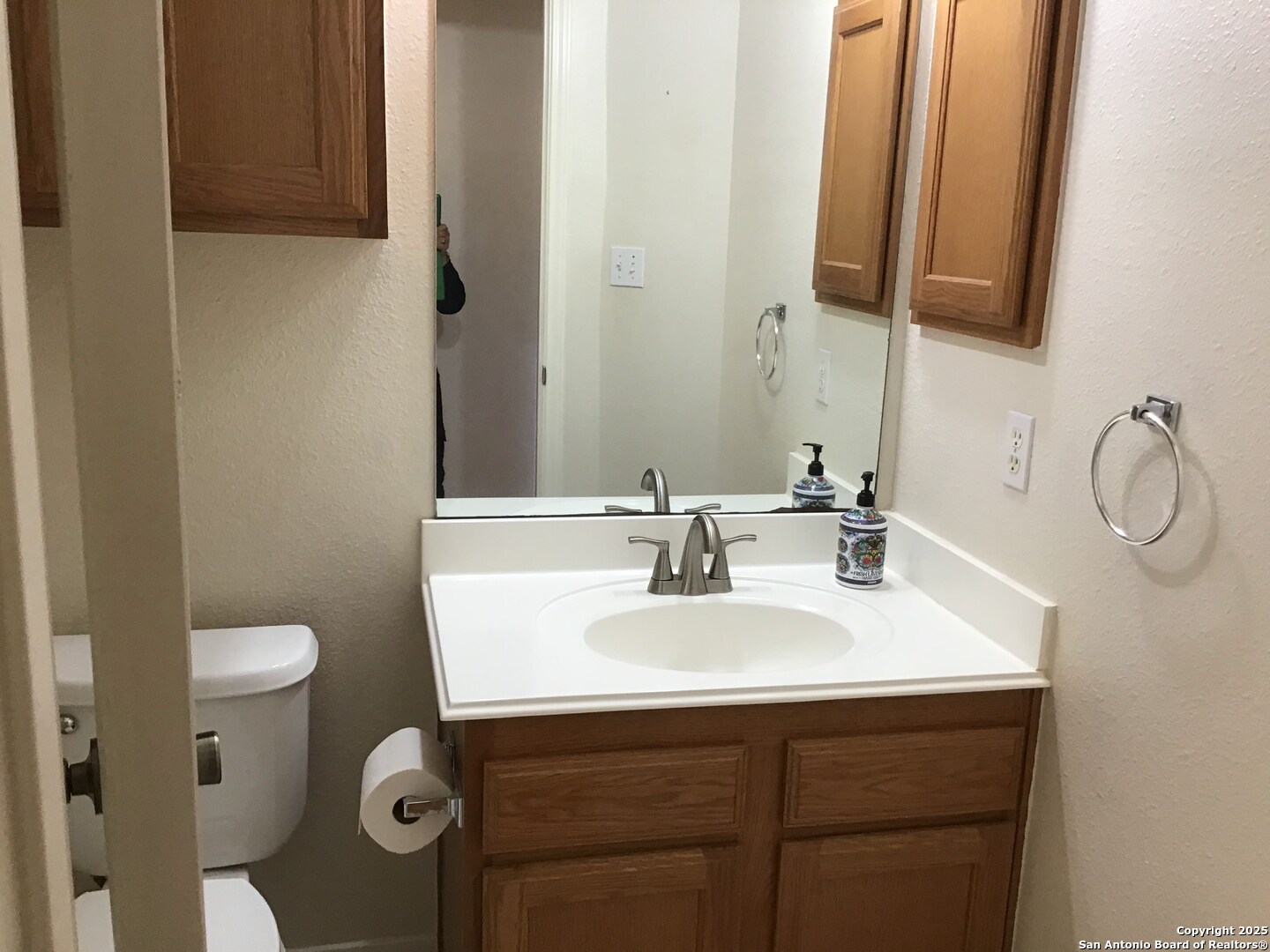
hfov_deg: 58.4
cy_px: 476
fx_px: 1137
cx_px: 635
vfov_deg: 45.4
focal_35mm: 31
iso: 64
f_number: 2.4
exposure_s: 1/30
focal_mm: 3.3
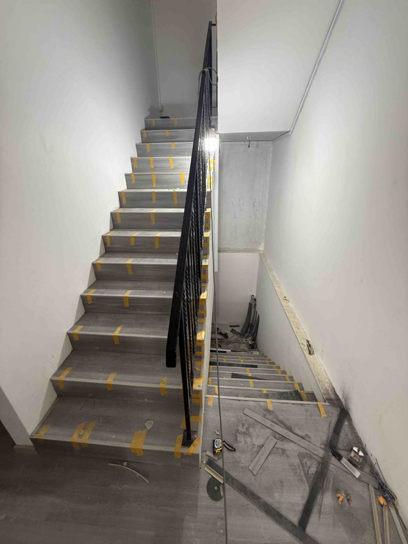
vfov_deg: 102.1
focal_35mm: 14
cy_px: 272
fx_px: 220
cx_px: 204
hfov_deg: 85.7
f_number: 2.2
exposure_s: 1/50
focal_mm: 2.22
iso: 200
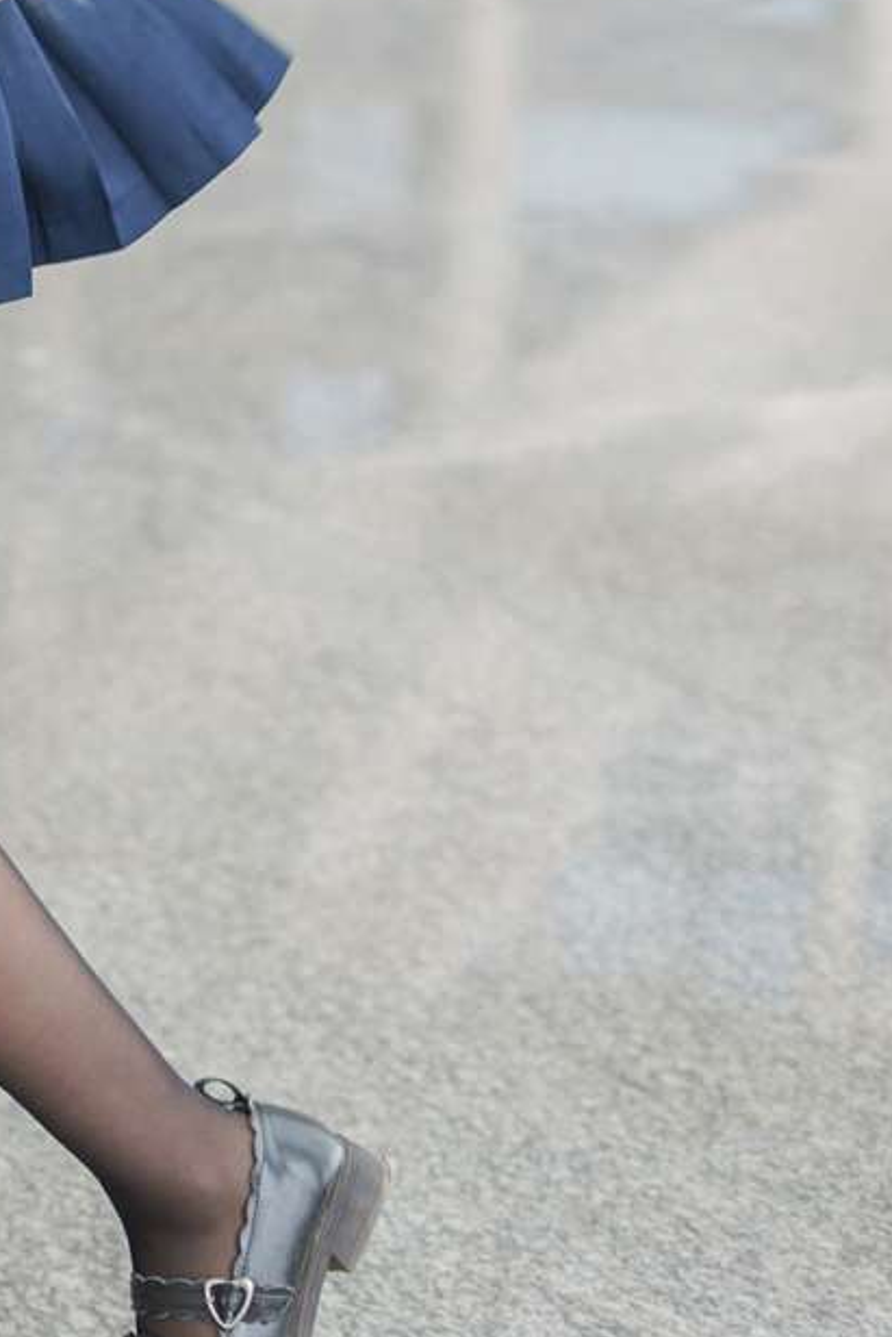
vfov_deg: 13.6
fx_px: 5423
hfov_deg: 9.2
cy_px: -302
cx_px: -286
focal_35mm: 146
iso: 100
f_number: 2.2
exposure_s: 1/250
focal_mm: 50
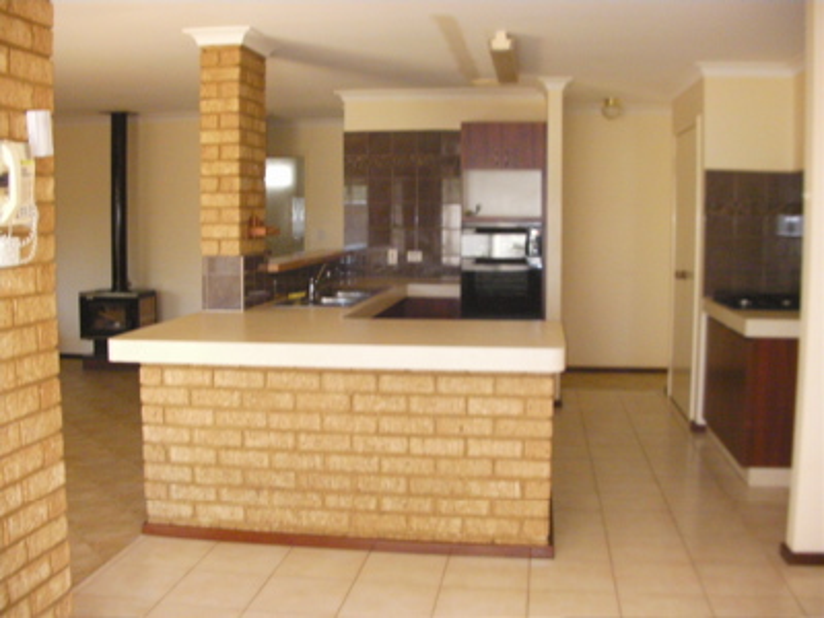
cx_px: 412
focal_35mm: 38
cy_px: 309
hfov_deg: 49.0
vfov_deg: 37.7
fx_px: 905
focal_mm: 6.3
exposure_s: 1/30
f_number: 3.5
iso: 364
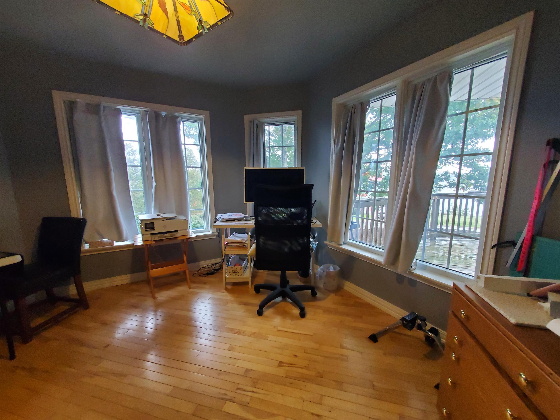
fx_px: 210
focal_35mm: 13
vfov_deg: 89.9
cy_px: 210
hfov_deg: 106.2
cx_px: 280
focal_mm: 1.8
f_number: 2.2
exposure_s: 1/40
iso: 500
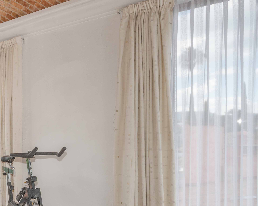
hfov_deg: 37.8
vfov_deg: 40.6
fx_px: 275
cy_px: 139
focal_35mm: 36
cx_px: -51
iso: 400
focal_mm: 14
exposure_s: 1/30
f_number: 20
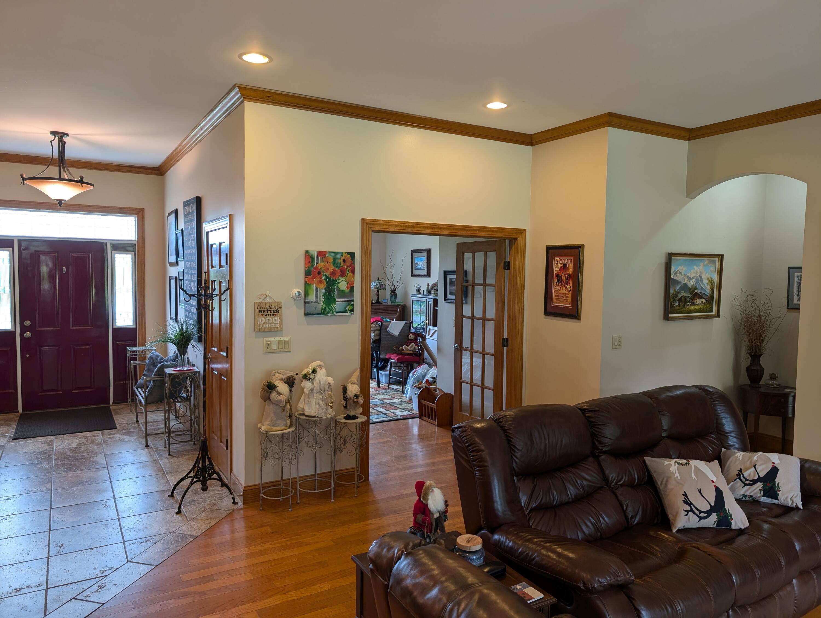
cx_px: 410
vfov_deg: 56.9
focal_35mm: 24
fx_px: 570
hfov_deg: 71.5
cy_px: 309
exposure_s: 1/24
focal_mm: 6.9
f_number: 1.68
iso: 39
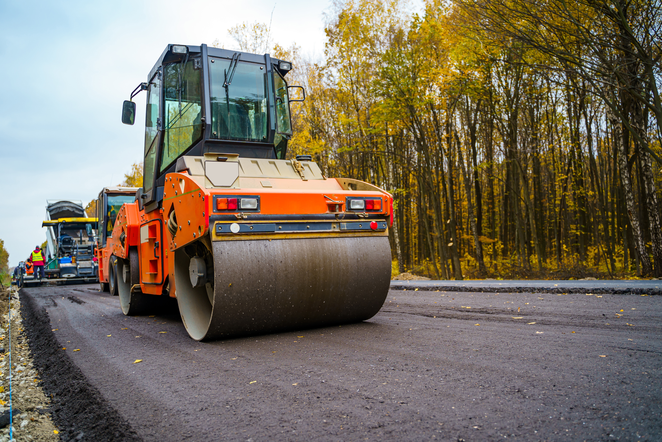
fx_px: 515
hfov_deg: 65.5
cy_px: 221
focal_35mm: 28
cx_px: 331
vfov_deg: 46.4
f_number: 2.8
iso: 200
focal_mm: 28
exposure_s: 1/250
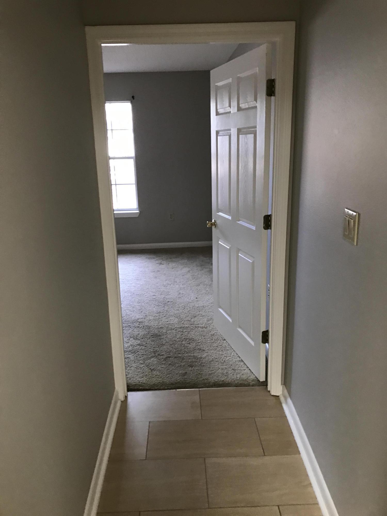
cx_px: 194
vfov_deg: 63.4
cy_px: 258
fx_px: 417
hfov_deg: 49.7
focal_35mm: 28
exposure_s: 1/15
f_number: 1.8
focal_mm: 3.99
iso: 50
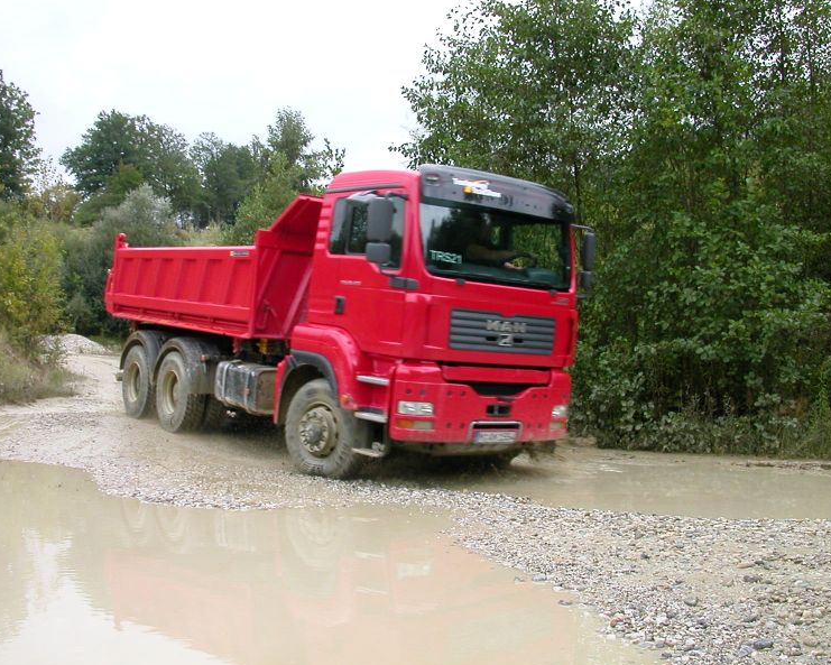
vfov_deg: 38.2
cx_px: 389
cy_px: 334
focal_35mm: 39
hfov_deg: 46.8
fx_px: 959
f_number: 4.5
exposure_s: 1/113
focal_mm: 5.6
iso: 100
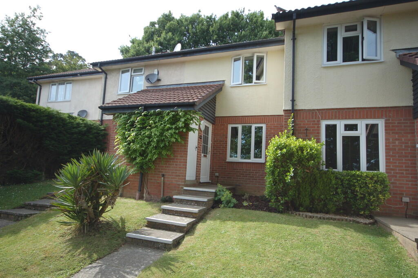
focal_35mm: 21
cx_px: 209
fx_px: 244
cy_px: 139
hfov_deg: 81.2
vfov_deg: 59.4
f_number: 5
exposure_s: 1/500
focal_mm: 14
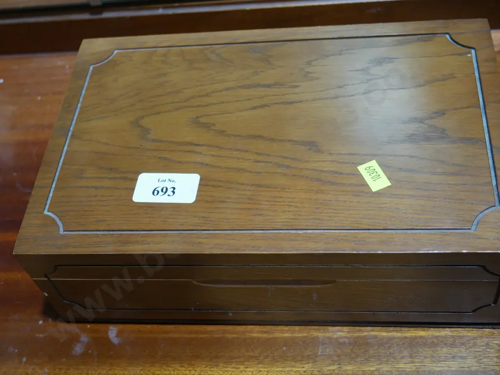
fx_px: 694
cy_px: 188
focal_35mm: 48
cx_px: 250
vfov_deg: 30.3
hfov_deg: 39.6
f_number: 5.2
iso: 500
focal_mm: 24
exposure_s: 1/60
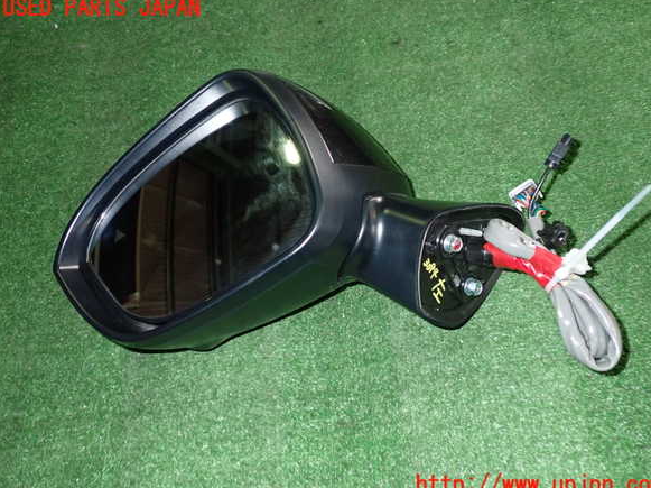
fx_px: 583
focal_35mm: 31
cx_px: 333
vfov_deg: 45.4
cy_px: 247
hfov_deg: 58.4
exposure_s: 1/30
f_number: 6.3
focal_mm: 5.4
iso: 500
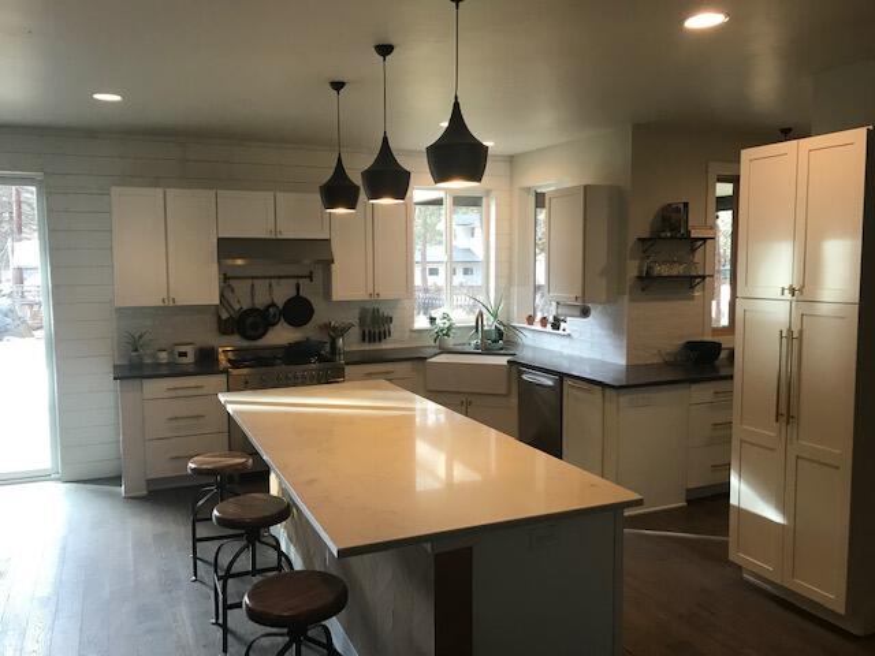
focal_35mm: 28
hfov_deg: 63.4
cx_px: 438
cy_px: 328
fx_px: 708
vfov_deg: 49.7
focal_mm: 3.99
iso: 25
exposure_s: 1/30
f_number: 1.8
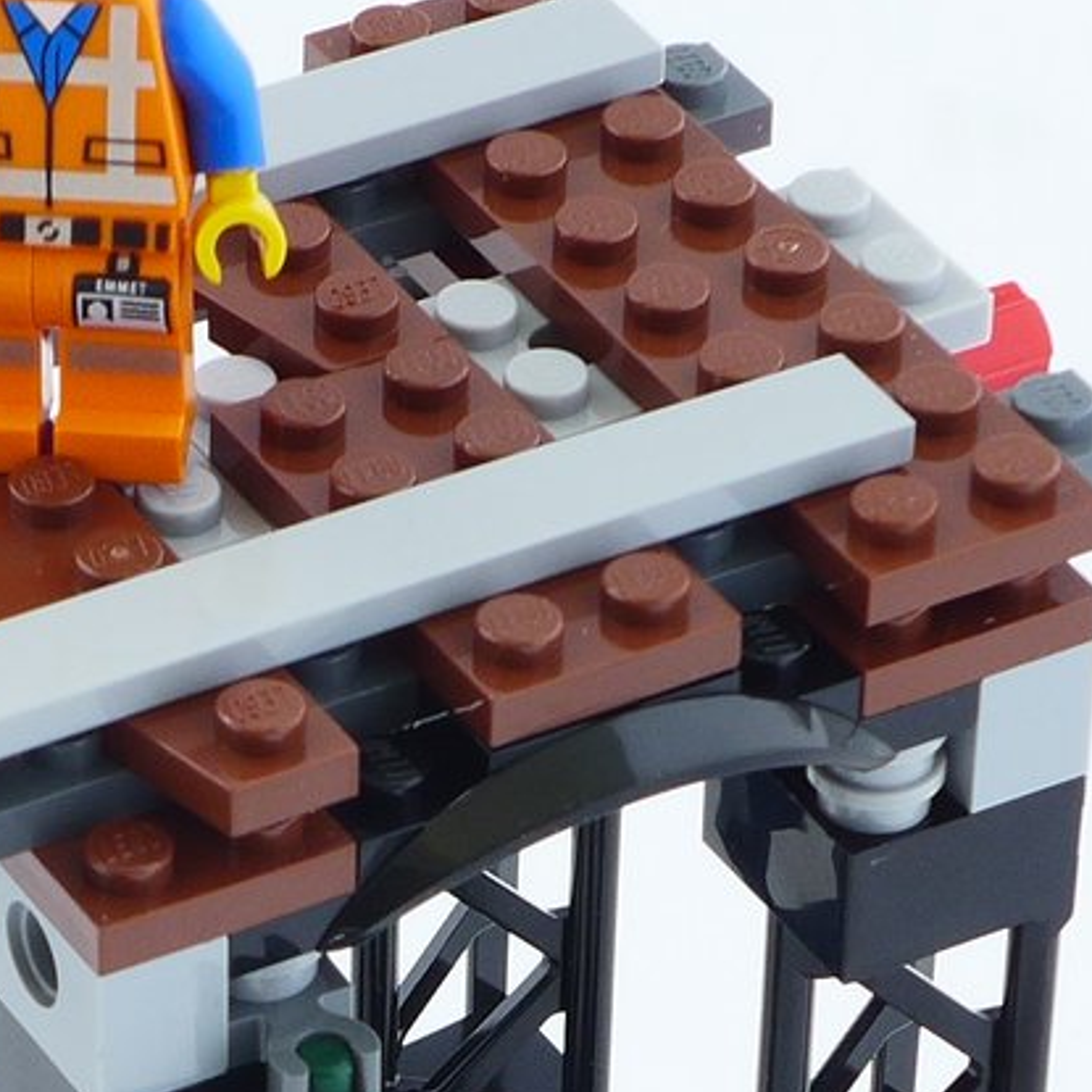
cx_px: 134
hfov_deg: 7.5
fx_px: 8280
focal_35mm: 232
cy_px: 1124
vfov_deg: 7.5
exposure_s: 1/10
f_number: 4.5
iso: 80
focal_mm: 11.8
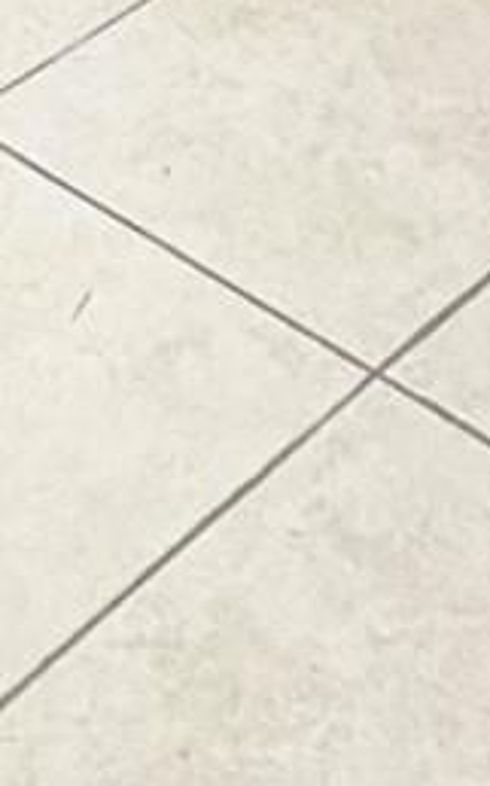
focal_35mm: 118
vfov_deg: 11.9
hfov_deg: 11.1
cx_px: 195
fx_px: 2524
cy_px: -1398
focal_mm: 2.22
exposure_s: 1/60
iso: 250
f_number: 2.2
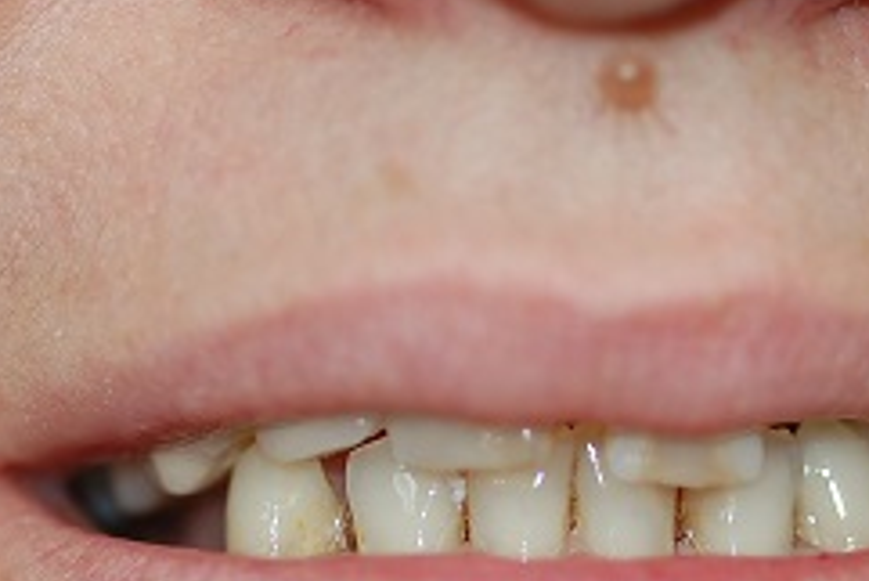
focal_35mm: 261
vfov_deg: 5.3
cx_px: 602
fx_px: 6300
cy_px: 428
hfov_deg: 7.9
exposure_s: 1/60
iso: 200
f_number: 2.8
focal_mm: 105
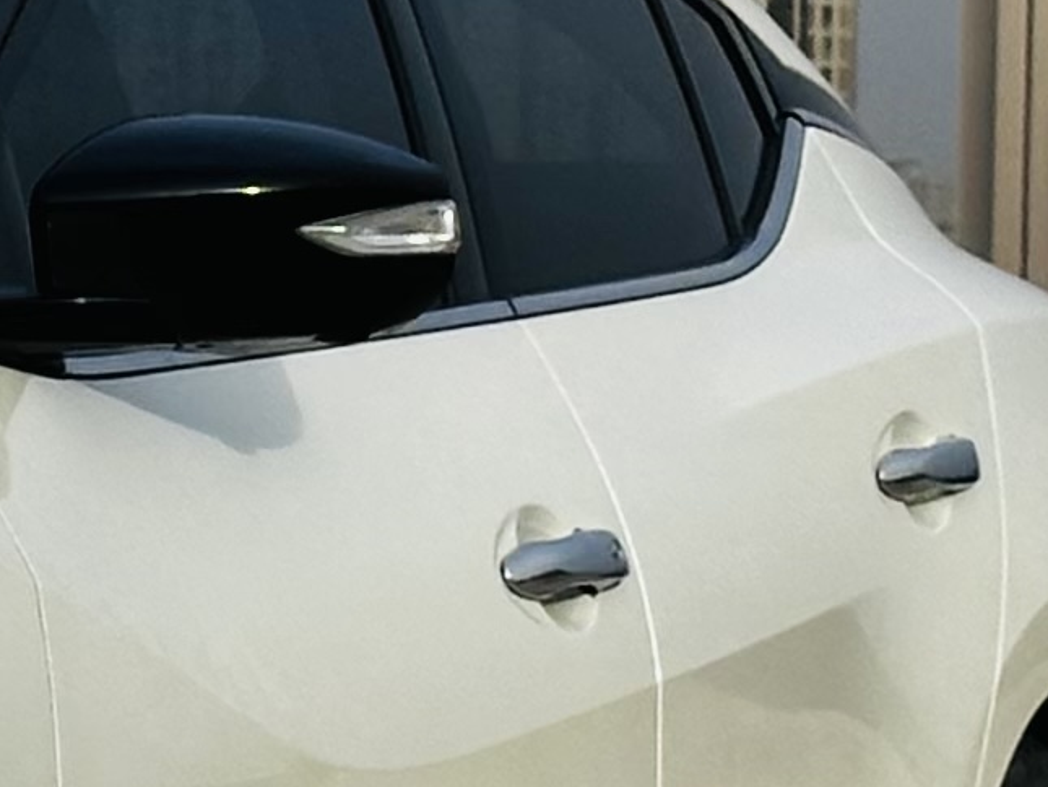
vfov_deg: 5.0
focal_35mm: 300
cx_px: -1040
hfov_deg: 6.4
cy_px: 514
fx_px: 9084
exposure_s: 1/2890
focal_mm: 6.86
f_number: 1.78
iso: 64
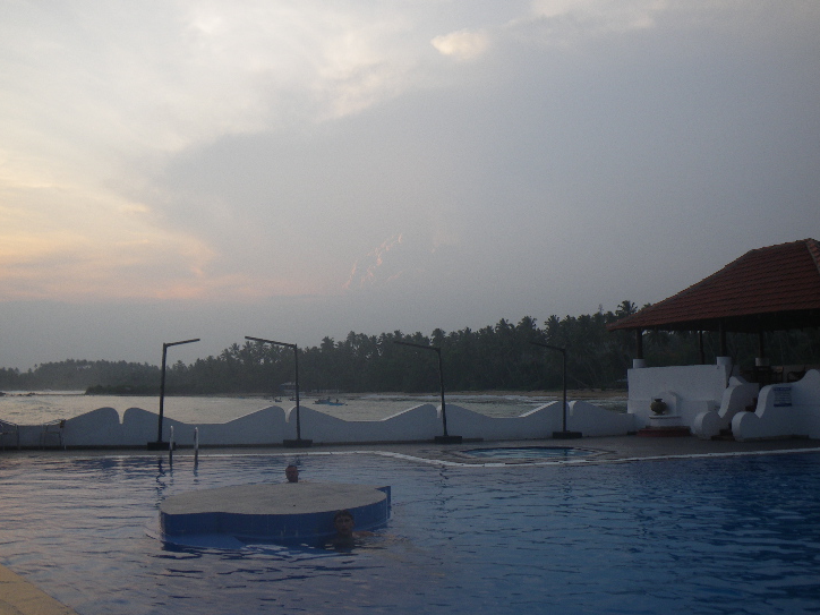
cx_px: 378
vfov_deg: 42.9
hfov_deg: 55.3
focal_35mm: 33
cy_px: 299
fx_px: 782
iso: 50
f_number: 3.5
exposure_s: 1/50
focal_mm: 5
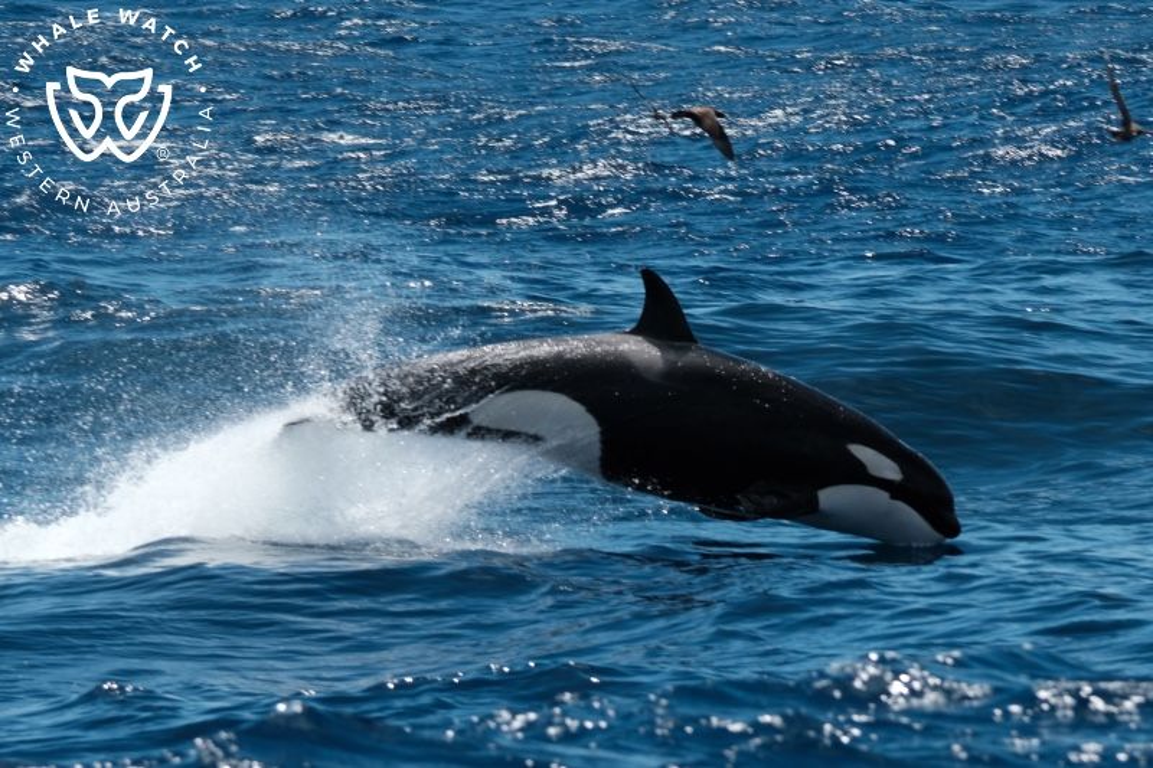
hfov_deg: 9.2
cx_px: 576
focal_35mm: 225
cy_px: 384
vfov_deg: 6.1
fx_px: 7204
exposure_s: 1/1000
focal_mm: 150
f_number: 6.4
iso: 250
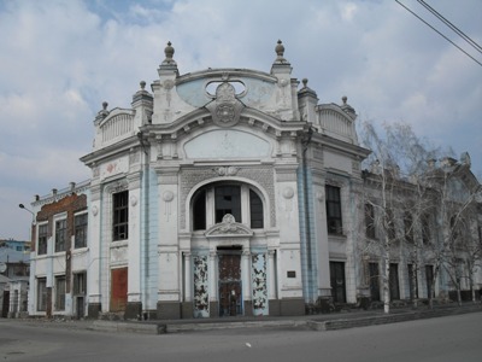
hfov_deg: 49.0
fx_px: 529
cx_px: 241
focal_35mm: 38
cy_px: 181
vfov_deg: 37.7
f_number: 8.3
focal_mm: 6.3
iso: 80
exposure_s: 1/250
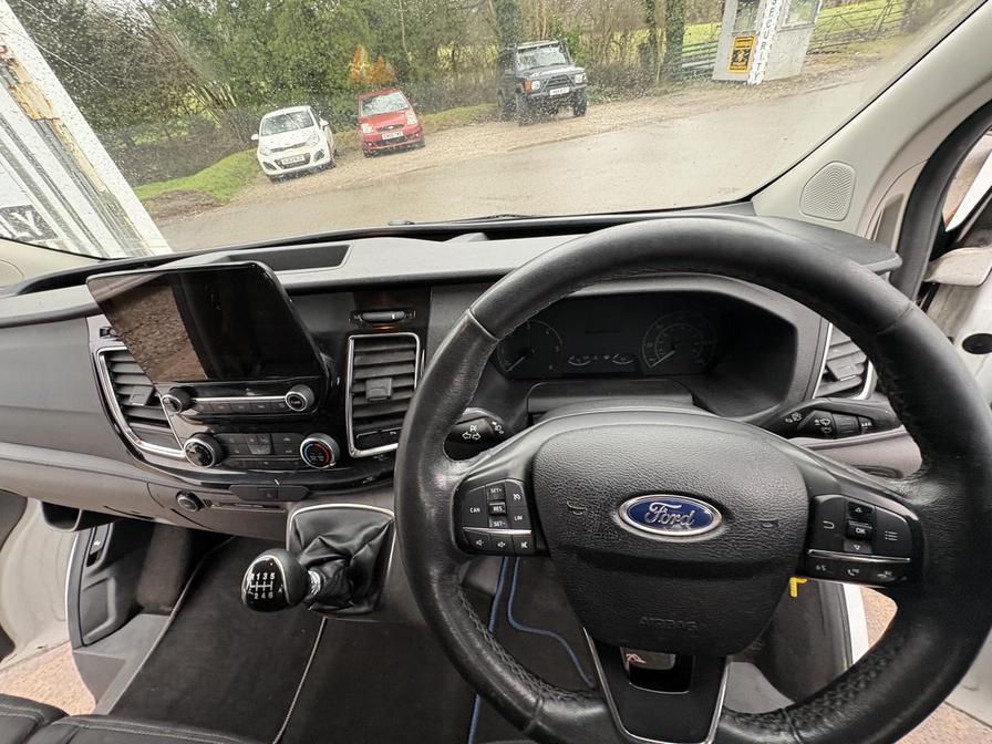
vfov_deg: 85.7
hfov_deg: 102.1
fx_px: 401
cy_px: 372
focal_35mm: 14
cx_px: 496
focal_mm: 2.22
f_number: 2.2
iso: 320
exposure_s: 1/60
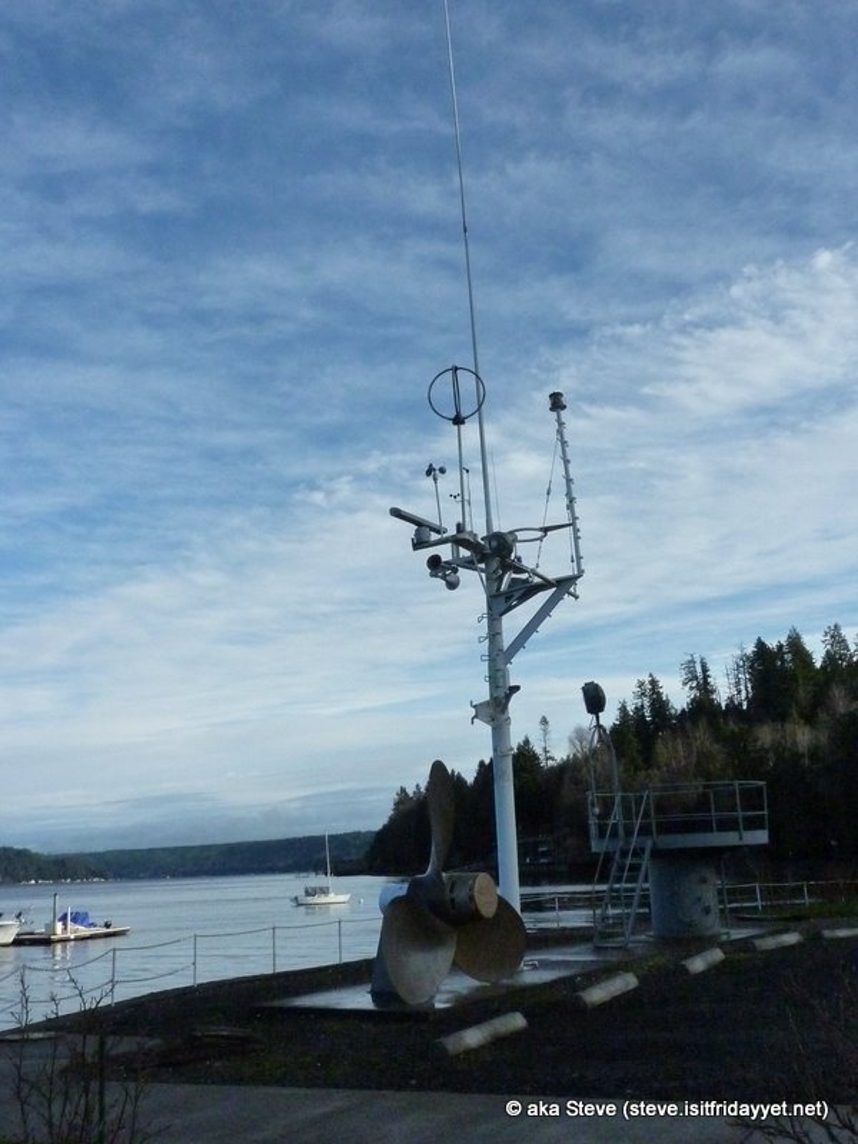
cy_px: 572
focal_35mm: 34
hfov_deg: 41.8
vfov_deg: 54.0
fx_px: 1124
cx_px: 429
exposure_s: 1/2000
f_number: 6.3
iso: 800
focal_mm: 4.7
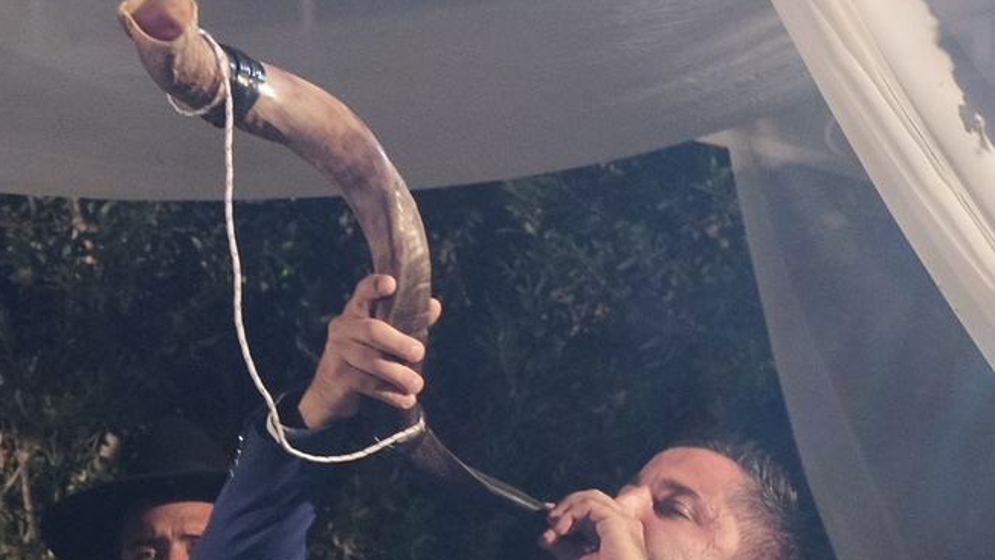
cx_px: -409
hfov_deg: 9.6
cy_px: 1017
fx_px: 5753
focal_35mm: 218
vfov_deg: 5.5
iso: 1250
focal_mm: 35
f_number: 4
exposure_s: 1/180
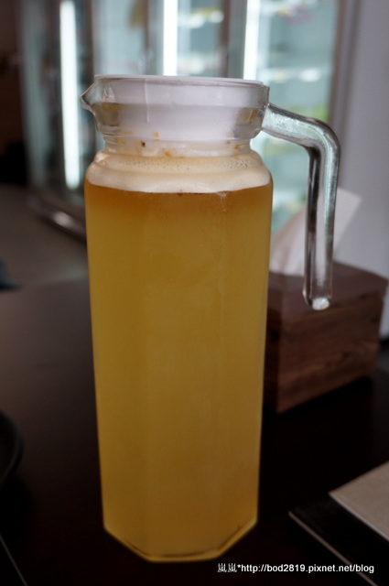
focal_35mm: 34
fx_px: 561
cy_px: 293
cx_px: 194
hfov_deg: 38.3
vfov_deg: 55.2
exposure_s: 1/60
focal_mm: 23
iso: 320
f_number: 4.5
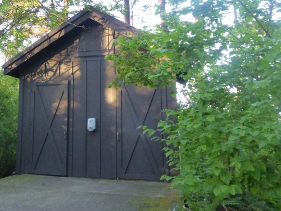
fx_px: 325
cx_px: 79
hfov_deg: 45.6
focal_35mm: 40
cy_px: 73
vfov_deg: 35.6
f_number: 3.3
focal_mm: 4.3
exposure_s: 1/50
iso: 800
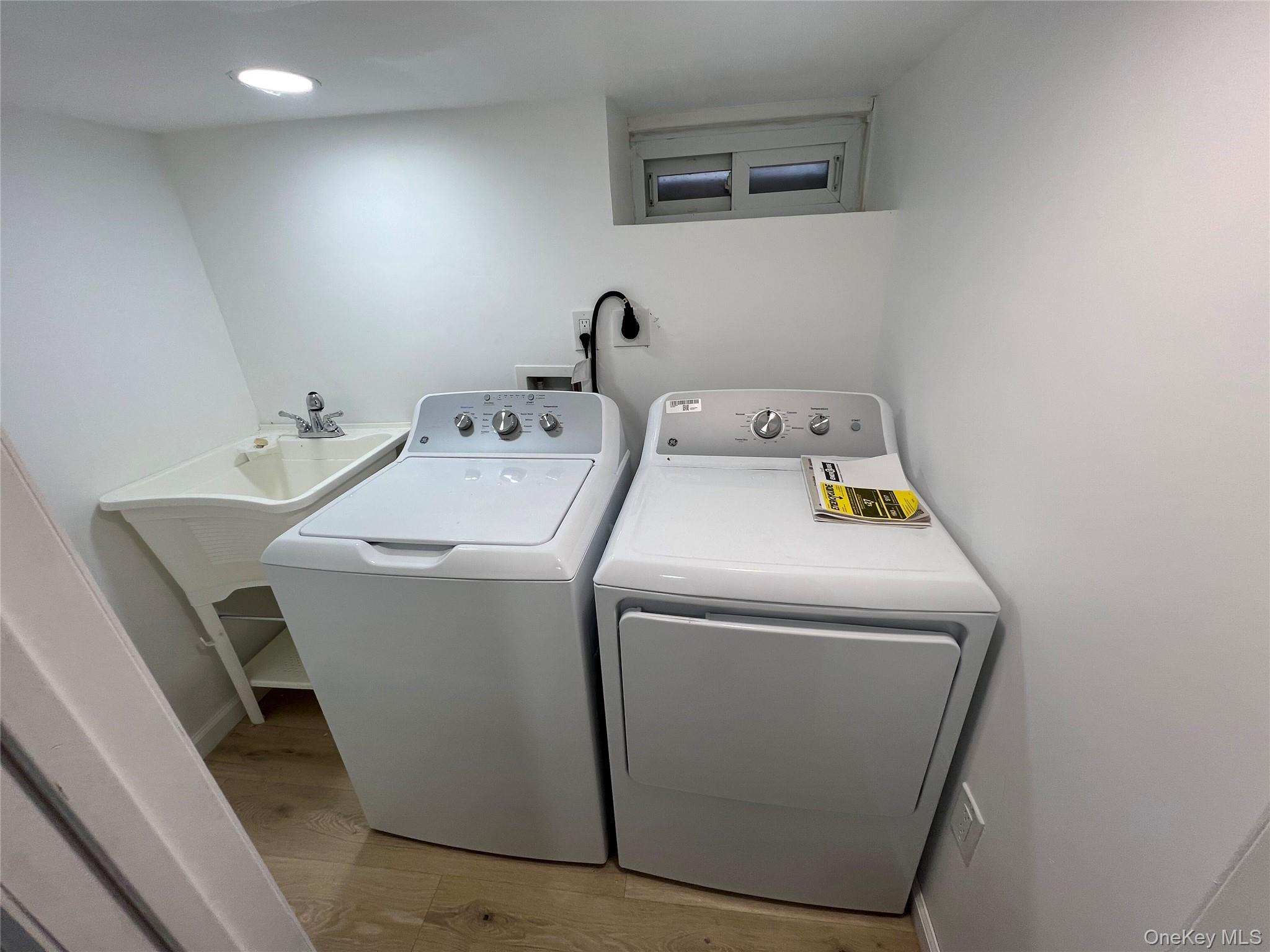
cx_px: 635
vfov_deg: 89.9
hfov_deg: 106.2
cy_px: 476
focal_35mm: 13
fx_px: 477
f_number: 1.8
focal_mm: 1.57
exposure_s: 1/120
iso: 50
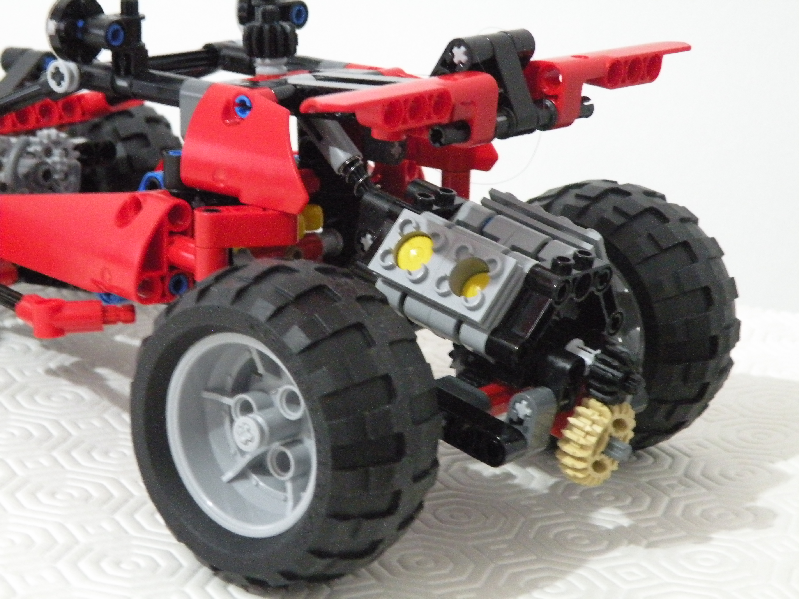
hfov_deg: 21.1
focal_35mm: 93
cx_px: 400
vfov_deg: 15.9
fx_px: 2147
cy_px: 300
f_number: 4
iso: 800
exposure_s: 1/5.6
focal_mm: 16.4
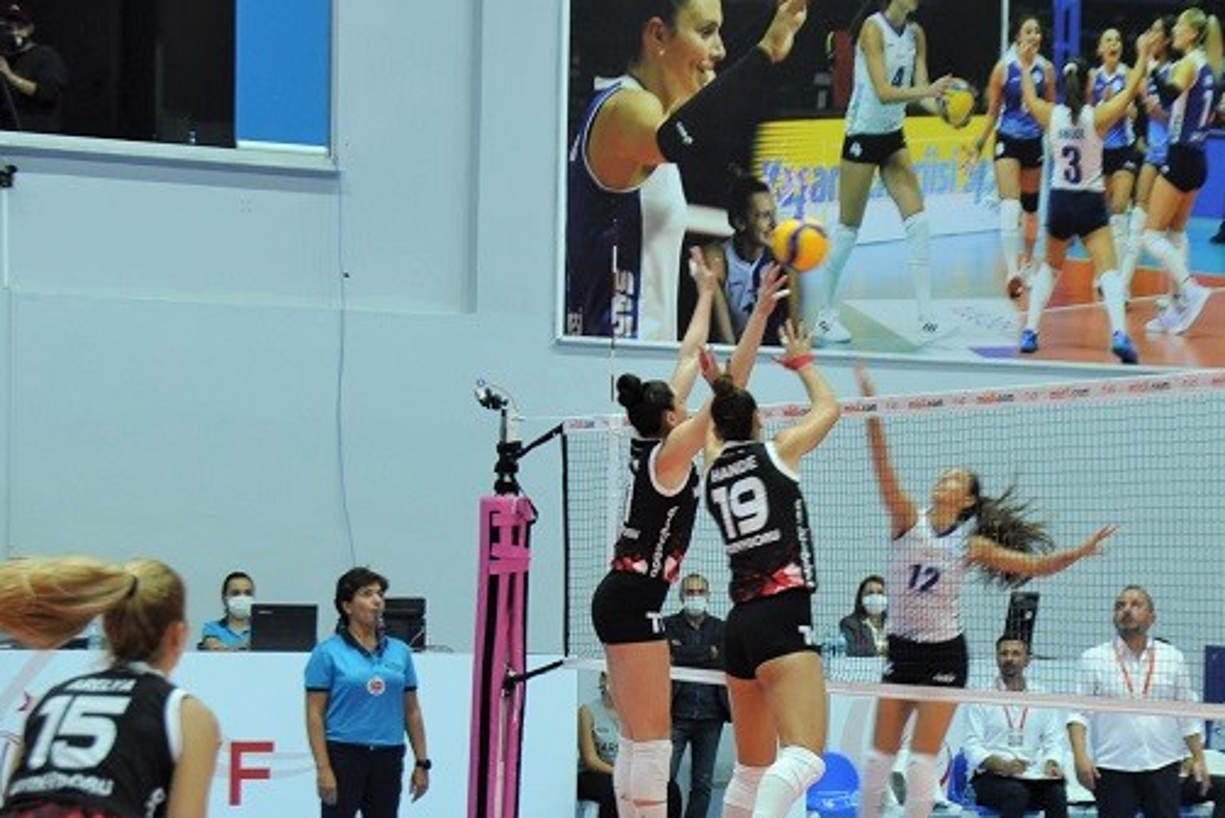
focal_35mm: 63
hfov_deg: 32.1
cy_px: 408
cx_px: 577
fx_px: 2131
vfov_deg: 21.7
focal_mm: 35
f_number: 5
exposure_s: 1/100
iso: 400
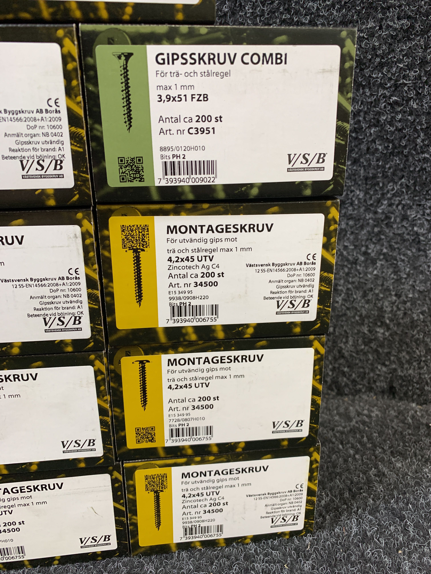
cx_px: 216
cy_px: 287
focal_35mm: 26
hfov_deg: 53.1
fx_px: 432
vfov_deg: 67.3
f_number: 1.8
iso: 100
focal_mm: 4.25
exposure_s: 1/85
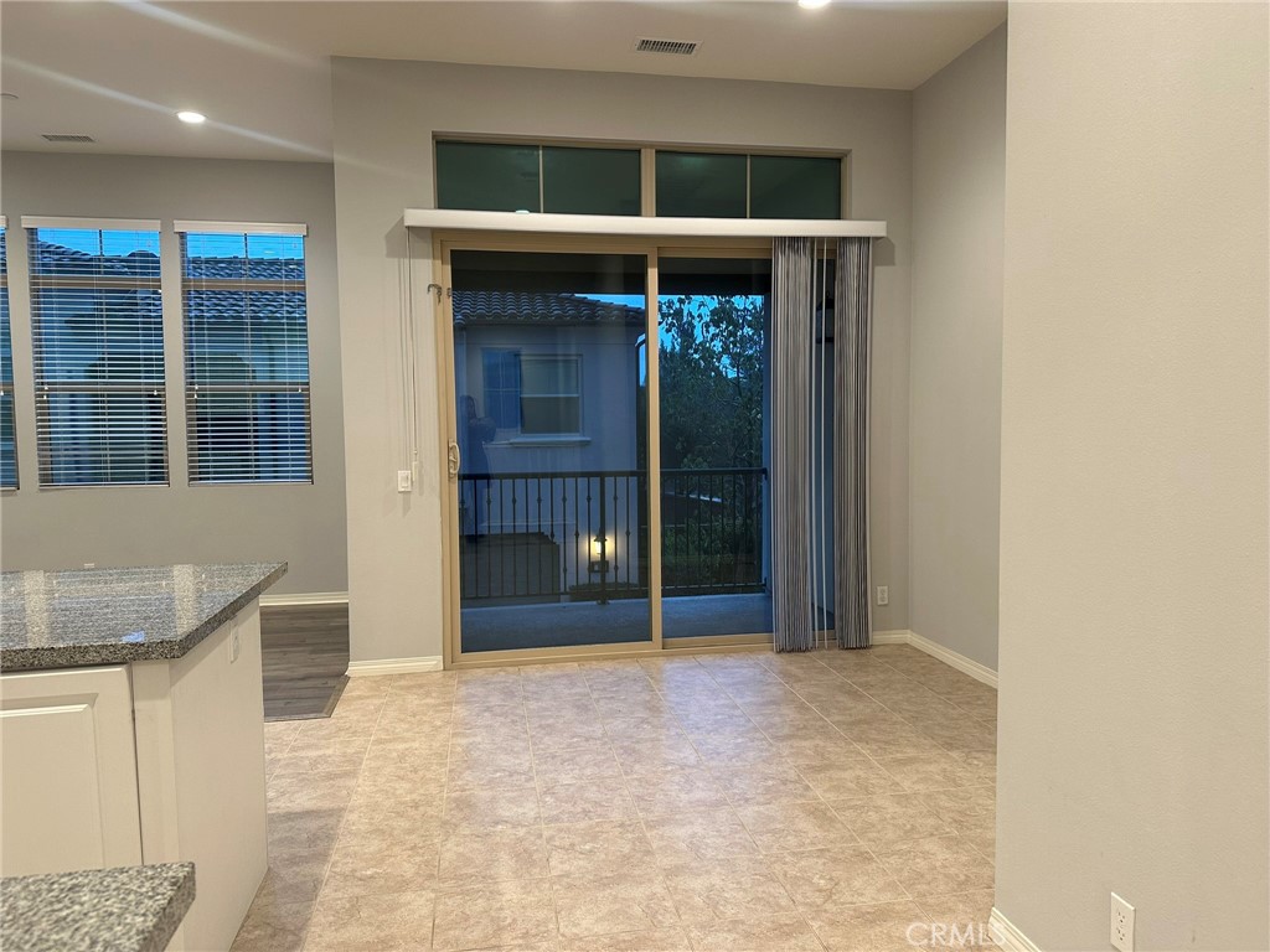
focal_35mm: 24
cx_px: 635
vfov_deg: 56.8
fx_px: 881
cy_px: 476
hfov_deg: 71.6
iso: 160
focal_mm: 6.86
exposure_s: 1/60
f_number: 1.78
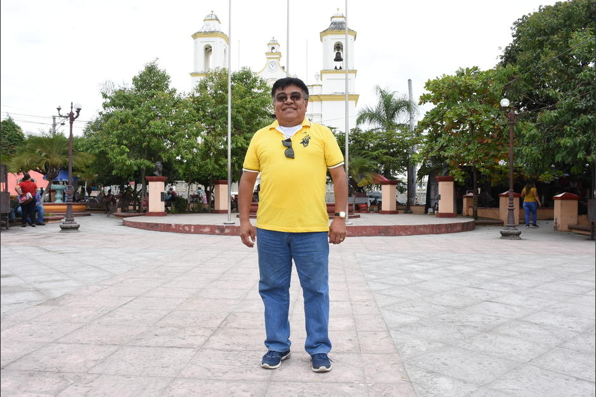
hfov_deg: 61.9
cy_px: 198
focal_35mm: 30
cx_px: 298
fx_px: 497
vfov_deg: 43.6
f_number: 11
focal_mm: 20
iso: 320
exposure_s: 1/125
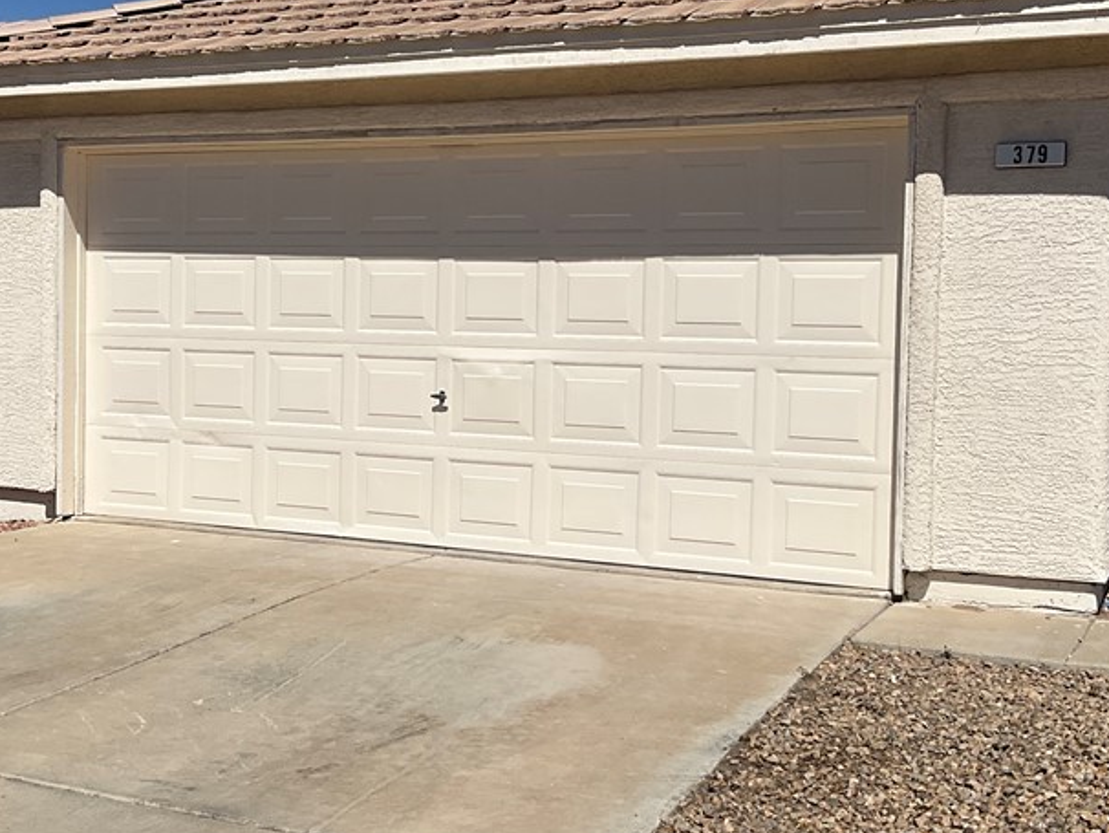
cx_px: 522
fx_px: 1570
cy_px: 388
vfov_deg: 29.7
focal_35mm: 49
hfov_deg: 38.9
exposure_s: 1/6536
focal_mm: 3
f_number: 1.8
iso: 25
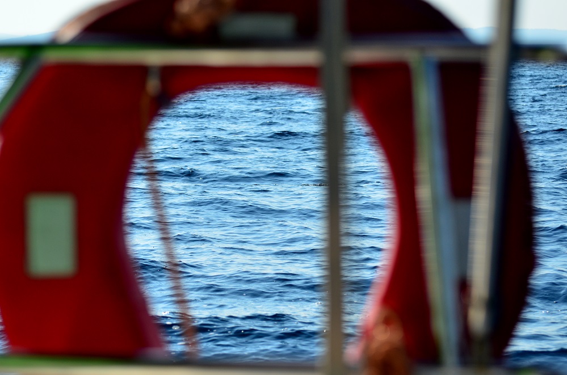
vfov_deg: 11.4
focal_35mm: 120
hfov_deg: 17.1
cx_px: 284
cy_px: 188
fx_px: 1885
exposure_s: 1/3200
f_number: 4.5
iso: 400
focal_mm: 80
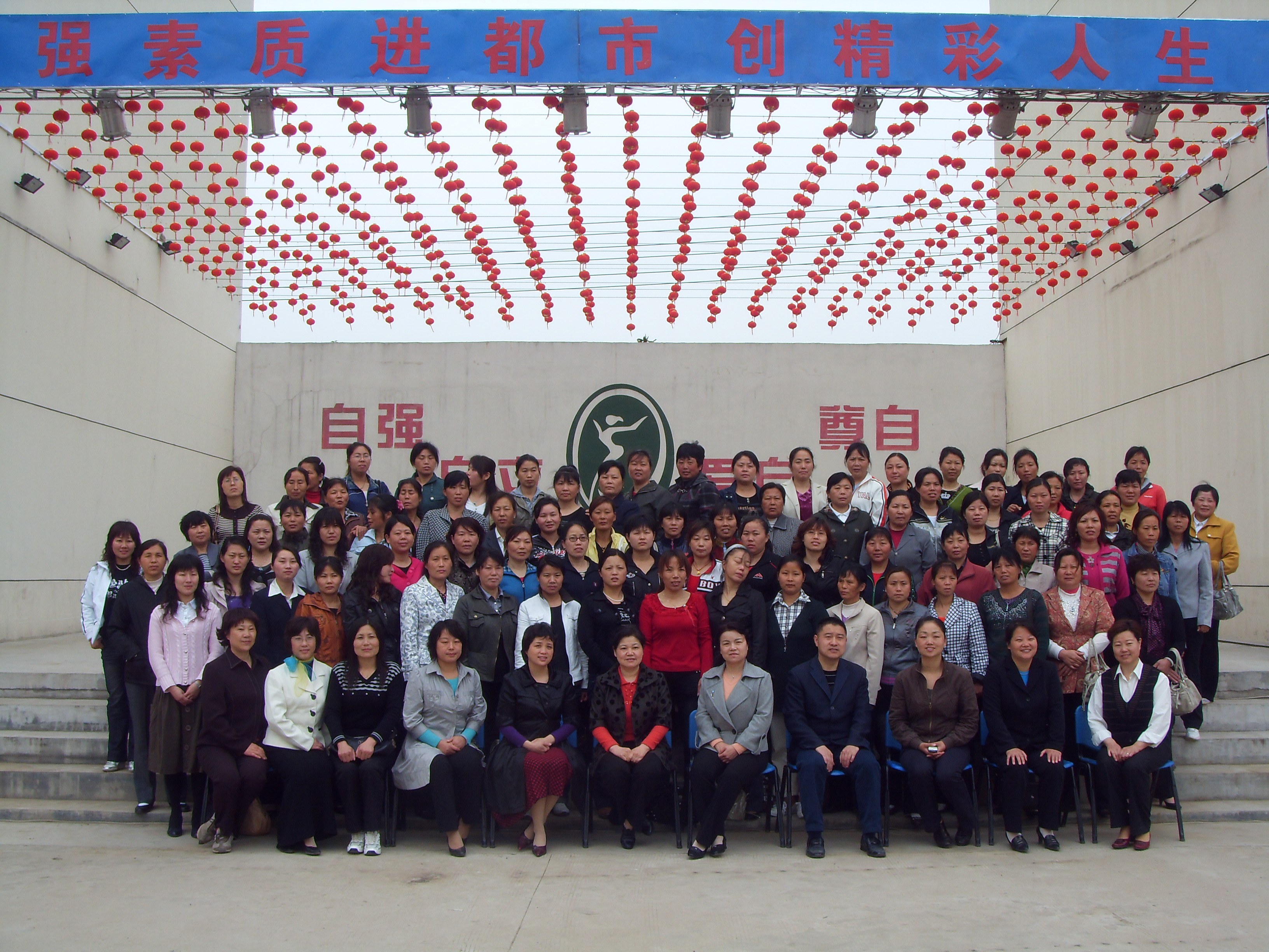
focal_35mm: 39
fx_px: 1430
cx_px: 634
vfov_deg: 36.8
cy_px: 476
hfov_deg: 47.9
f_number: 6.2
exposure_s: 1/125
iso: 80
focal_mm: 6.6
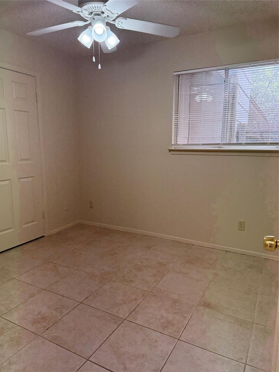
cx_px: 140
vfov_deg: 71.6
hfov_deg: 56.8
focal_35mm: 24
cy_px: 186
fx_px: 258
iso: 200
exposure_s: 1/120
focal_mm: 6.76
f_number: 1.78
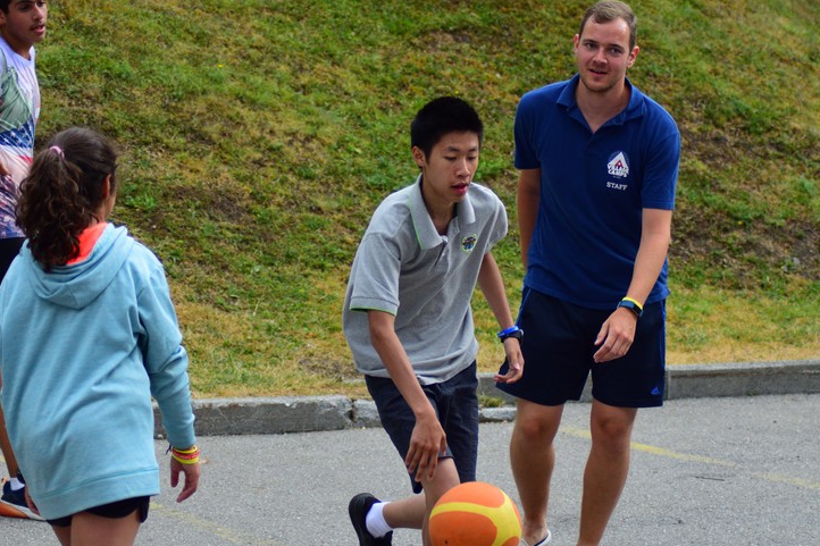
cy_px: 275
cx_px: 461
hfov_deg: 13.8
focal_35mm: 149
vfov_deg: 9.2
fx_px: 3393
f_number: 4
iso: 500
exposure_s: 1/1250
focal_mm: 70
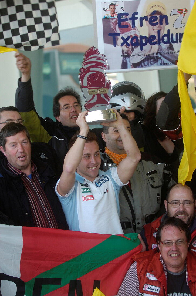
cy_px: 148
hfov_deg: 11.7
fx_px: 960
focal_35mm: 117
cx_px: 98
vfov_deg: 17.5
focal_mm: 78
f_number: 2.8
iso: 200
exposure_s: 1/160
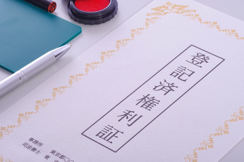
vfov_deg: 10.1
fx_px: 914
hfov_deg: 15.2
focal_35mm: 135
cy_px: 81
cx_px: 122
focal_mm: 90
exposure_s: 1/125
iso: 100
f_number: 16
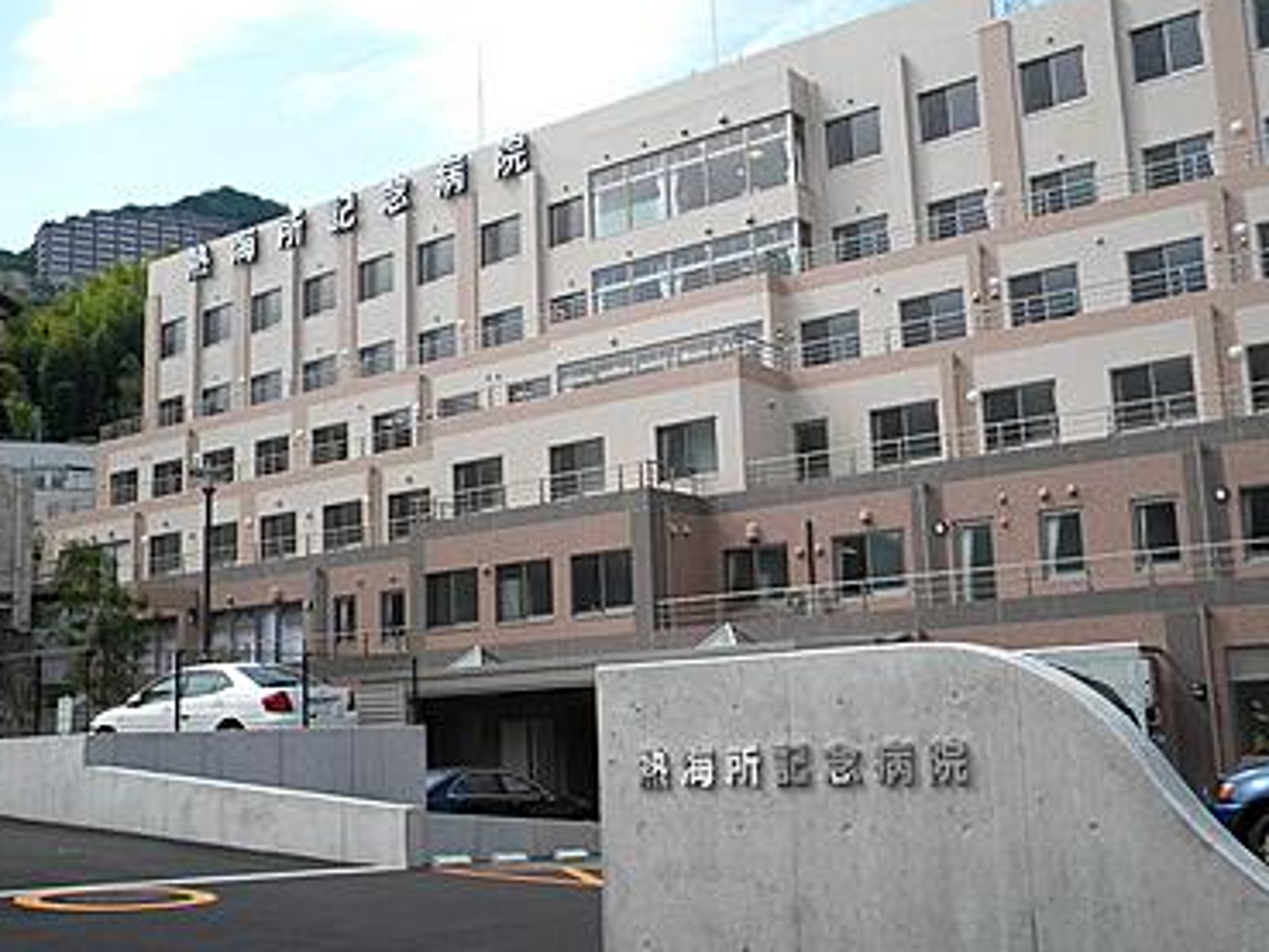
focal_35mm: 39
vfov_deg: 36.8
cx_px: 664
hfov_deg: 47.8
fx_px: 1430
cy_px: 478
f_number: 3.7
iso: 80
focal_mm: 6.4
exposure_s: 1/706
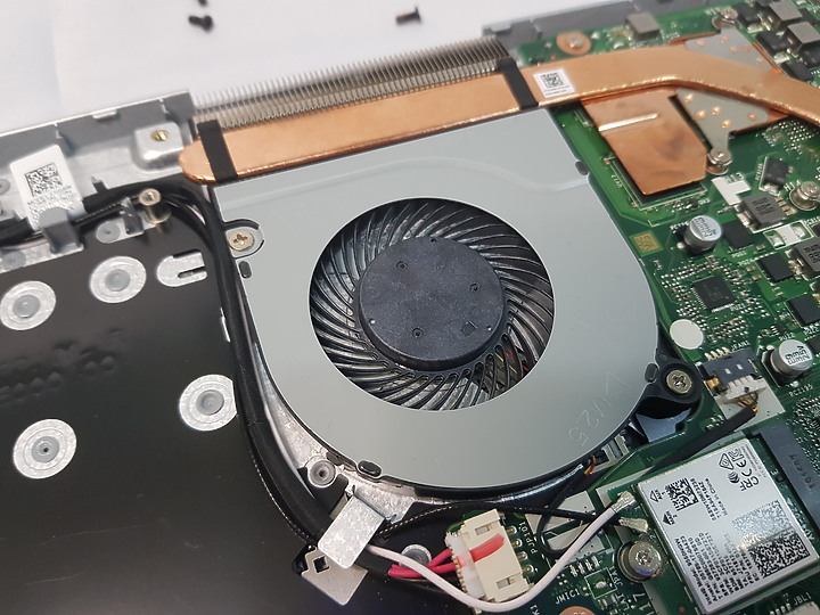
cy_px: 308
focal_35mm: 26
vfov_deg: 53.1
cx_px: 410
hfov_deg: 67.3
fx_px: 616
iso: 200
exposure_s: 1/60
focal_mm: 4.3
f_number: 1.7
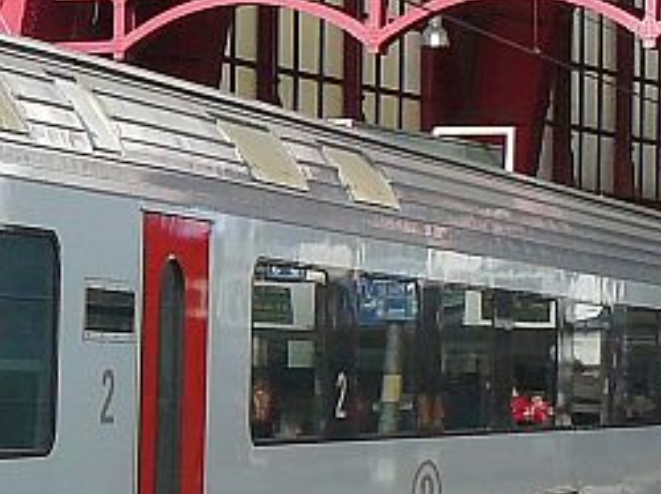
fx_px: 3300
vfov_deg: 8.6
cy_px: 317
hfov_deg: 11.2
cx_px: -106
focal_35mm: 173
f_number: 4.5
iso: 100
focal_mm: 6
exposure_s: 1/250
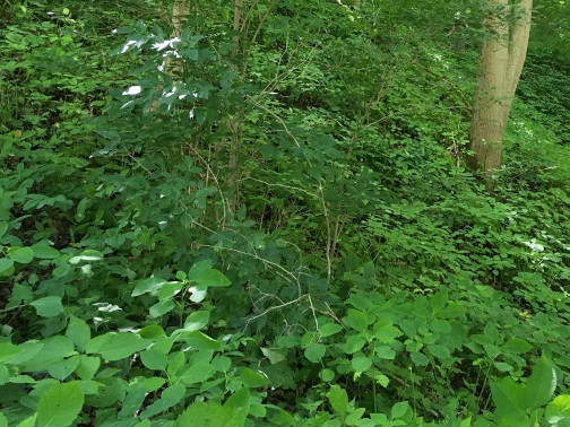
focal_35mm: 46
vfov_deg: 31.3
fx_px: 757
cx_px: 425
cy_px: 140
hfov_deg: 40.1
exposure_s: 1/30
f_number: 2.2
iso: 80
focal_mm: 4.15
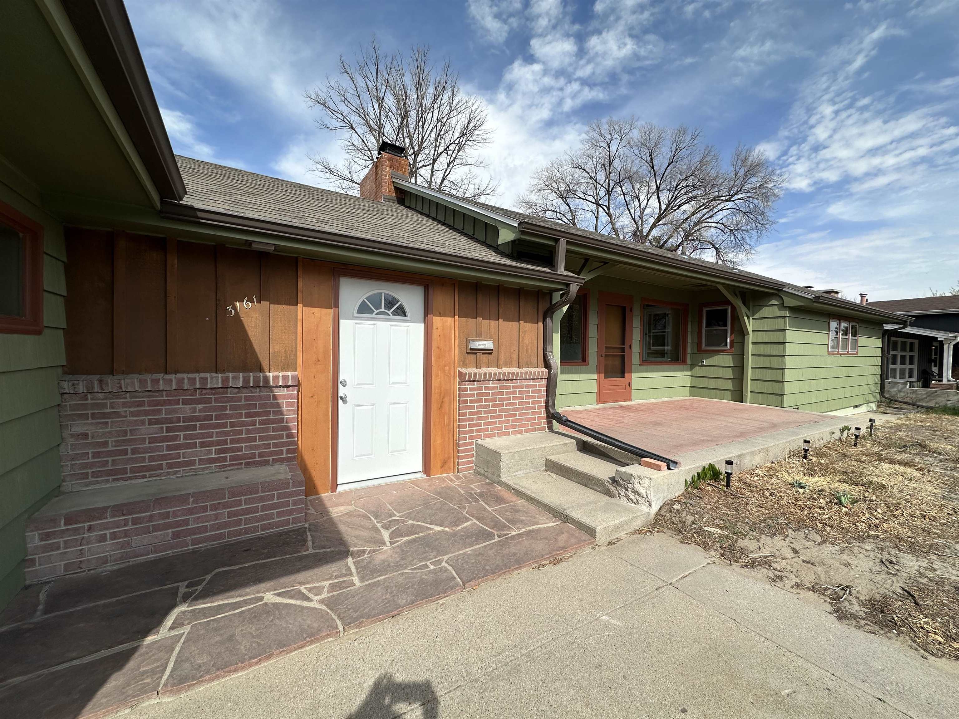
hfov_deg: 102.1
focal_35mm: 14
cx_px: 480
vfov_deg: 85.7
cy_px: 360
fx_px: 388
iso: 40
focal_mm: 2.22
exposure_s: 1/1887
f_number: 2.2
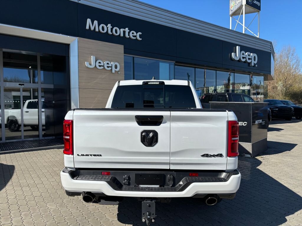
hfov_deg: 67.3
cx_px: 151
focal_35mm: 26
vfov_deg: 53.1
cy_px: 113
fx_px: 227
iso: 50
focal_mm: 5.96
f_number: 1.6
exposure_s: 1/4425
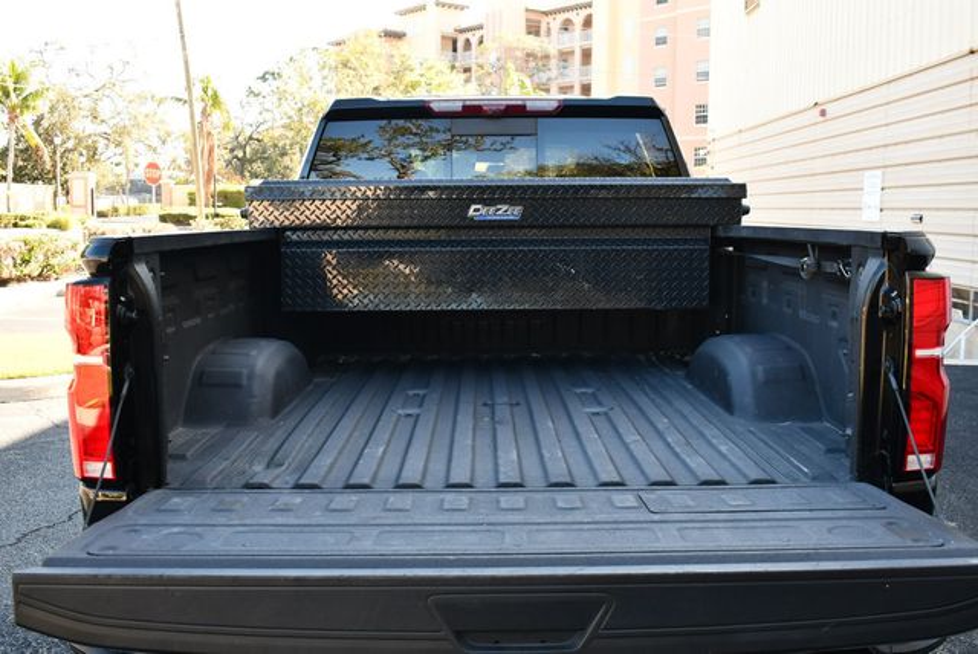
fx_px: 979
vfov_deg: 36.9
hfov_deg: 53.1
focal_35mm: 36
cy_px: 327
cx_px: 489
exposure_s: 1/250
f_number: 4.5
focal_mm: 18
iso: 400
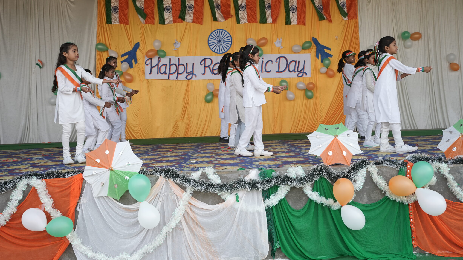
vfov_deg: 30.4
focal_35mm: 39
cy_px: 107
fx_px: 479
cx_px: 235
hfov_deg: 51.6
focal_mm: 36
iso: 250
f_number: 4
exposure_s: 1/400
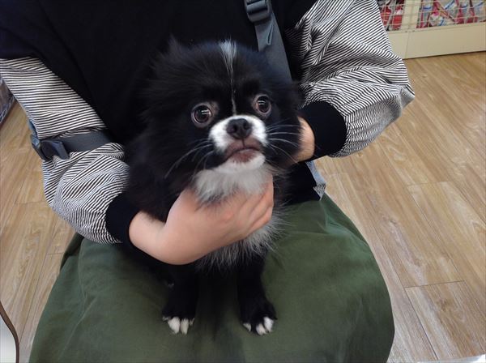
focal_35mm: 35
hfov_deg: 52.7
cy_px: 182
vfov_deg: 40.6
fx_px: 491
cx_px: 243
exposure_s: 1/40
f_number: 2.4
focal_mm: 4.28
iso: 50
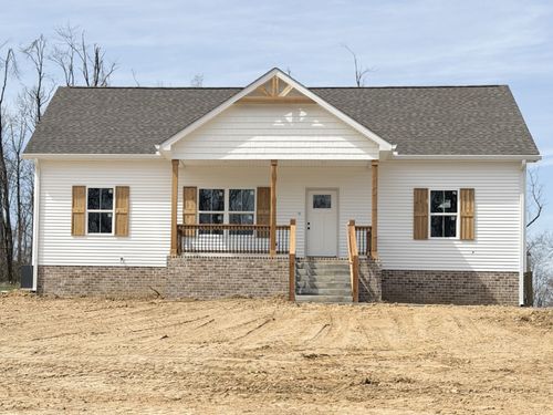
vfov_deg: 30.3
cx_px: 276
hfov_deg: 39.7
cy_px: 208
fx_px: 767
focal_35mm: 48
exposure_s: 1/6024
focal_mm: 6.76
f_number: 1.78
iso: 64
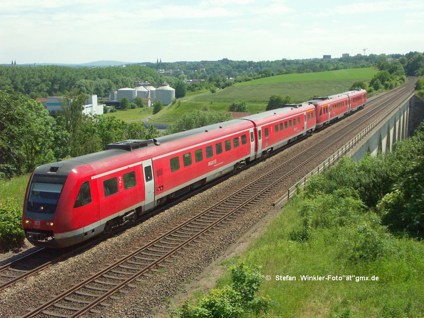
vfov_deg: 34.3
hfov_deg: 44.8
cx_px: 212
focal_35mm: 42
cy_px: 159
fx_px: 514
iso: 200
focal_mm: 10.75
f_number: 5.6
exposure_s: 1/1000
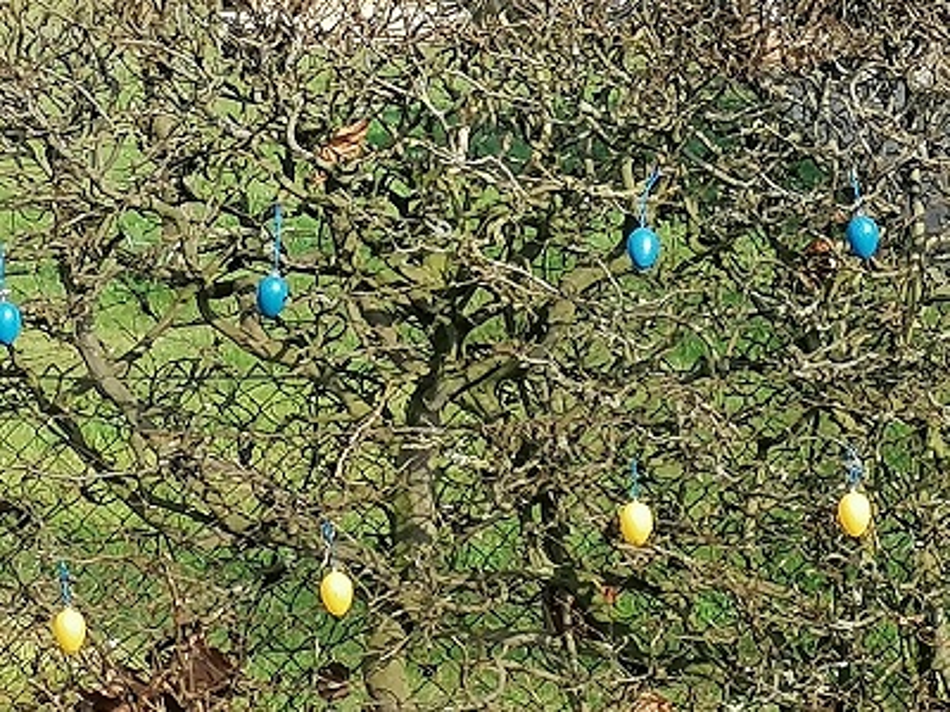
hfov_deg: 12.3
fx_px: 4418
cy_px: 356
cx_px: 475
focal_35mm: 161
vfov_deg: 9.2
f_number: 1.8
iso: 50
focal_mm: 4.75
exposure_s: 1/558
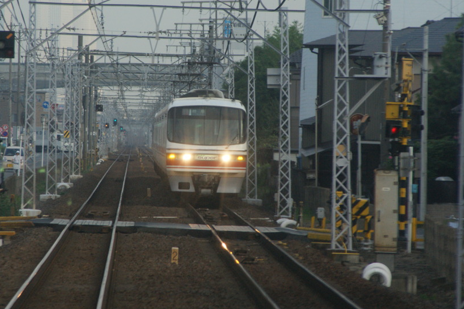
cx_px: 209
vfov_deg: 3.4
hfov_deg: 5.2
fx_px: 5126
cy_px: 145
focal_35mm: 398
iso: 320
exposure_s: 1/320
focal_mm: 210
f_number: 8
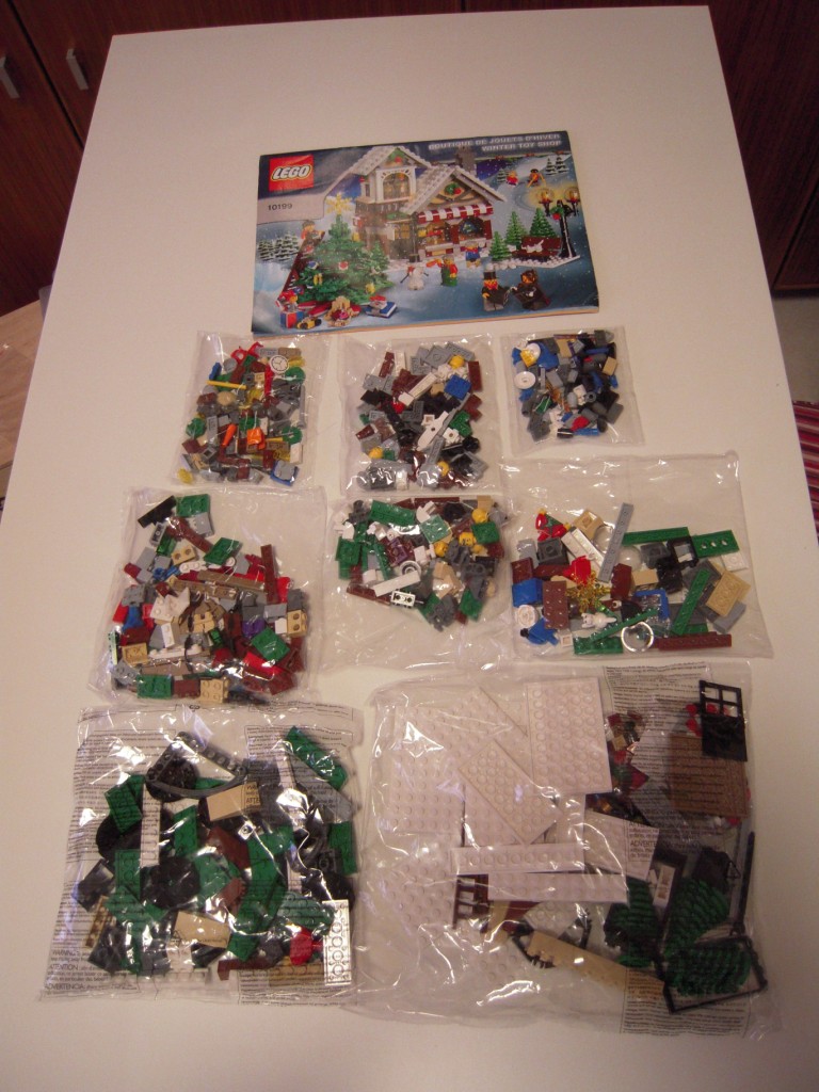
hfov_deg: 49.7
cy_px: 546
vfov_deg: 63.4
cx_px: 410
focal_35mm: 28
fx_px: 883
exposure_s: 1/25
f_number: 2.7
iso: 400
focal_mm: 5
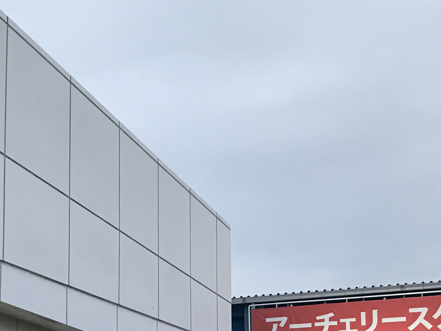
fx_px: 917
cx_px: 158
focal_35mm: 72
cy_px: 358
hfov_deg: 26.9
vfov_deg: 19.6
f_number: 1.8
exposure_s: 1/30
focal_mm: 3.99
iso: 32
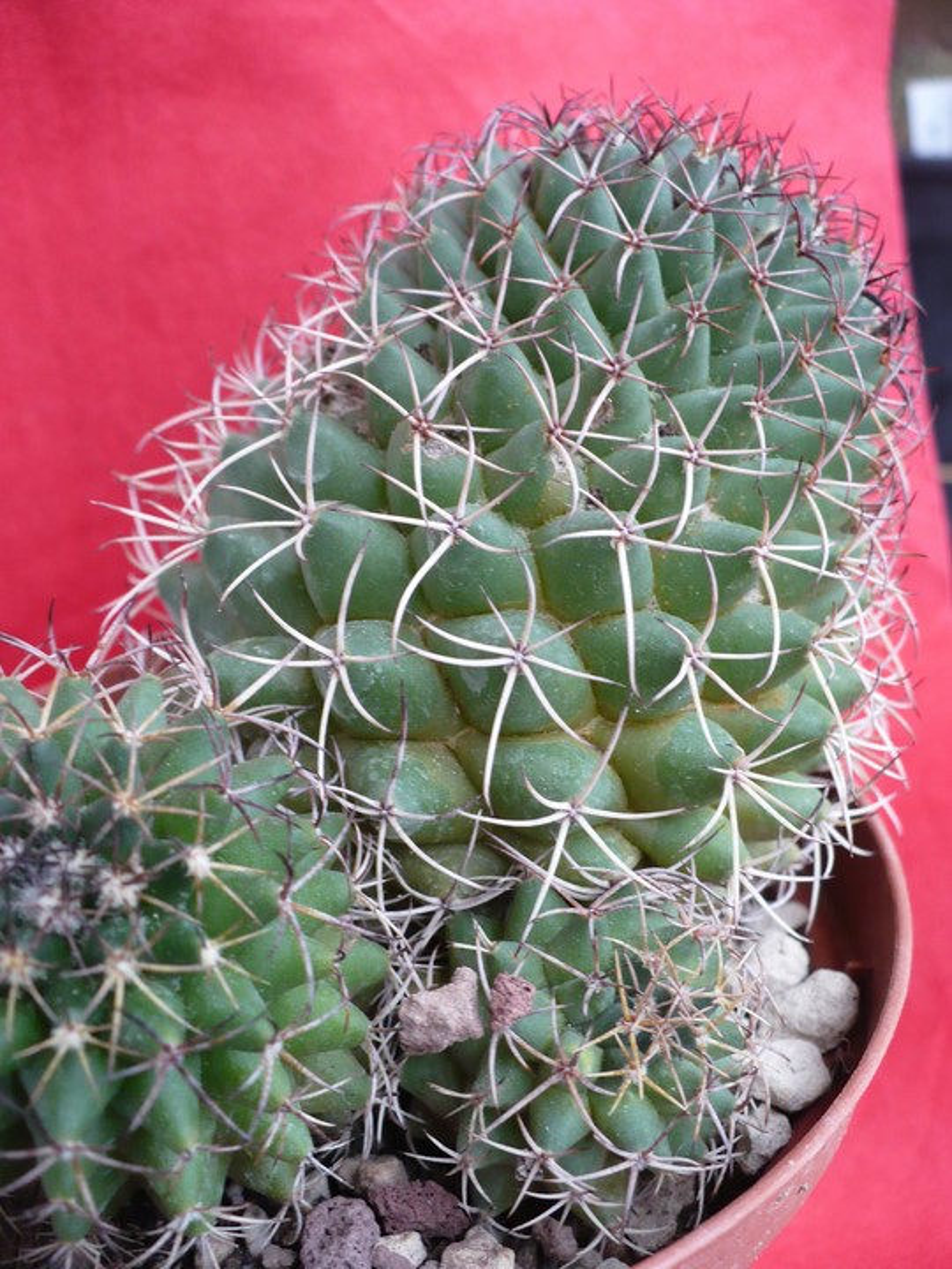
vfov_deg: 50.1
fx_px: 1357
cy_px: 634
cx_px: 476
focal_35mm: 37
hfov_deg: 38.7
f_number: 2.8
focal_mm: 6.1
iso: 200
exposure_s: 1/25
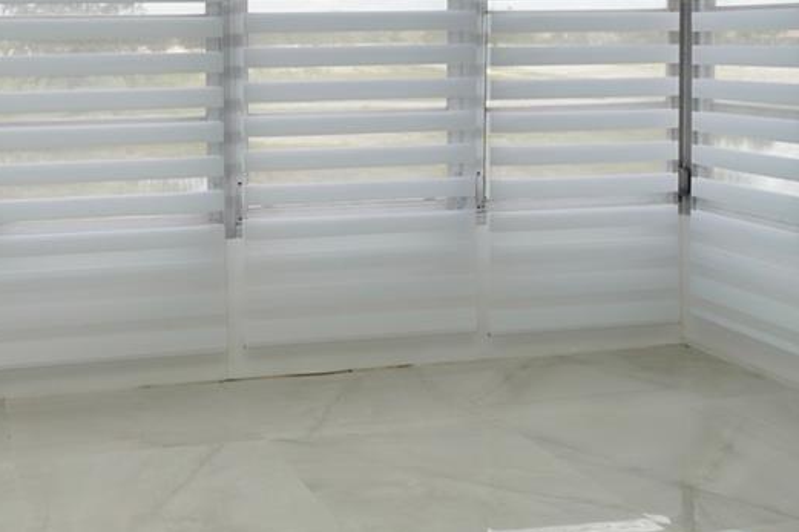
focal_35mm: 43
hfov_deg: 42.5
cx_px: 113
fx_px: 954
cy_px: 69
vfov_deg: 30.0
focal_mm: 14
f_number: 5.6
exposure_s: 1/125
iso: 100
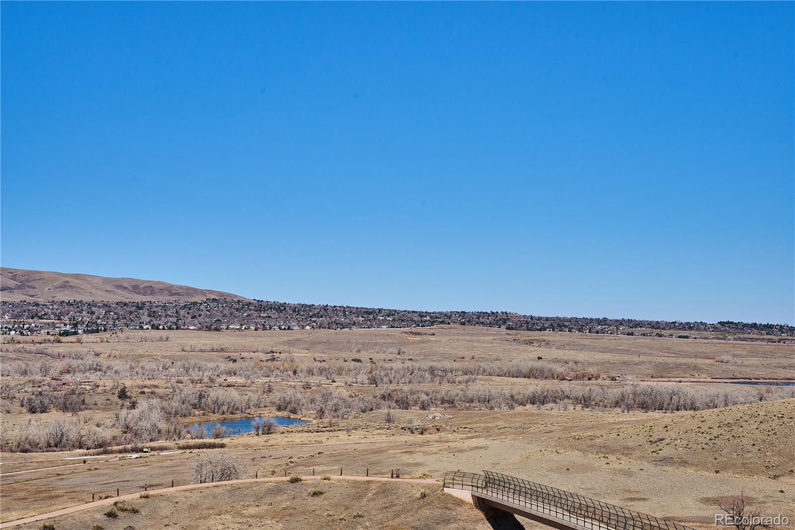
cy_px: 265
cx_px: 398
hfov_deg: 35.6
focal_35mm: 56
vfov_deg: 24.2
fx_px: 1236
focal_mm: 56
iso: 400
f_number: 10
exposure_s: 1/1600
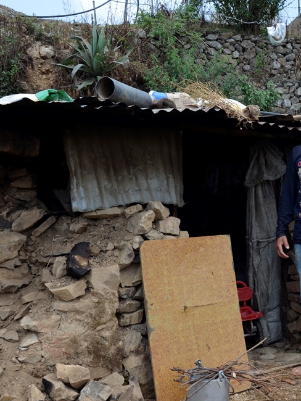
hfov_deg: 29.2
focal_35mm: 48
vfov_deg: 39.6
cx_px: 263
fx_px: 556
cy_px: 200
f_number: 8
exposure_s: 1/250
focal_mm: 22
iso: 200
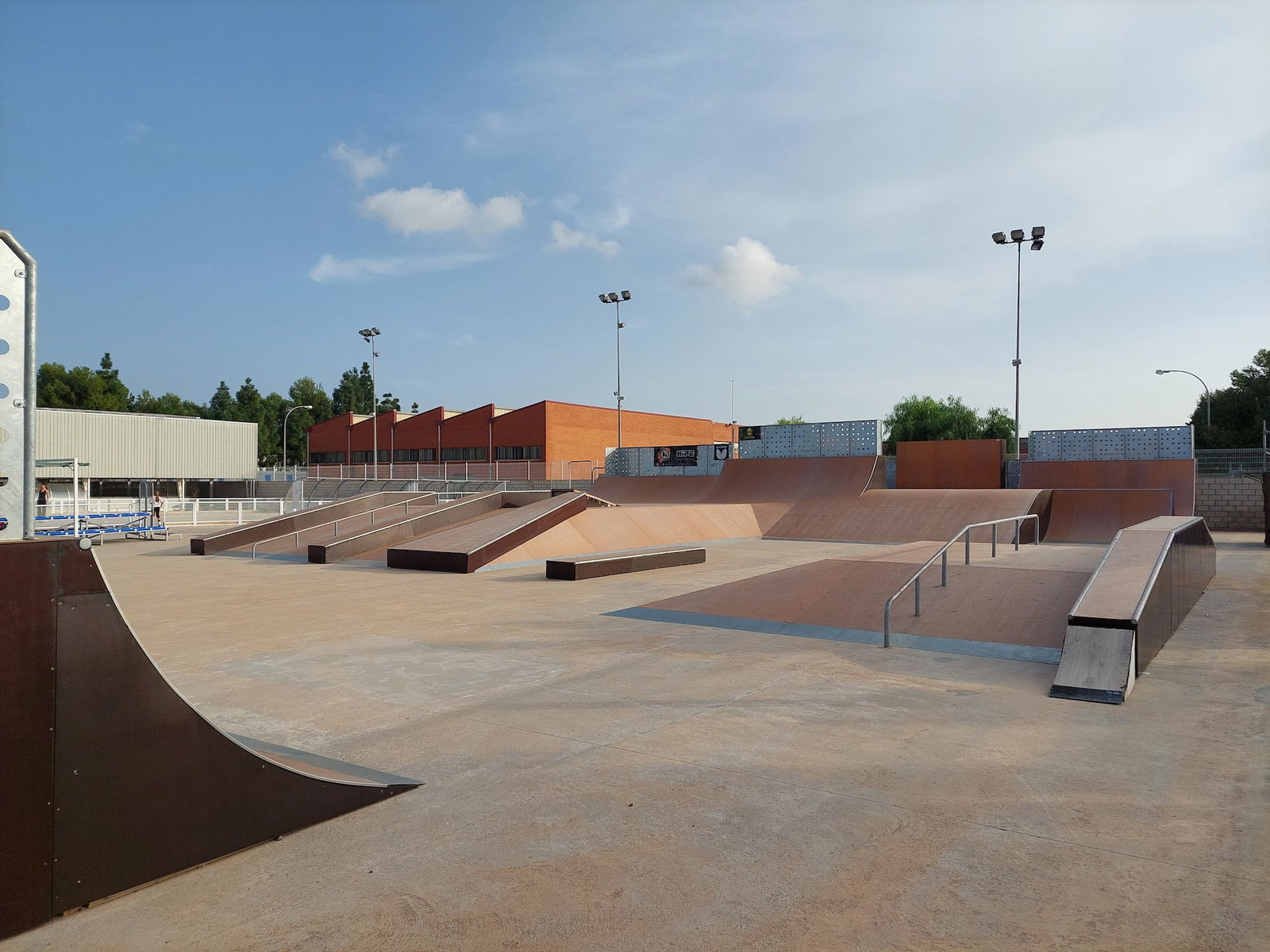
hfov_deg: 69.4
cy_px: 476
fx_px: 917
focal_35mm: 25
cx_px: 635
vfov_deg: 54.9
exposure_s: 1/1600
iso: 40
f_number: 1.8
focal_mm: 5.23
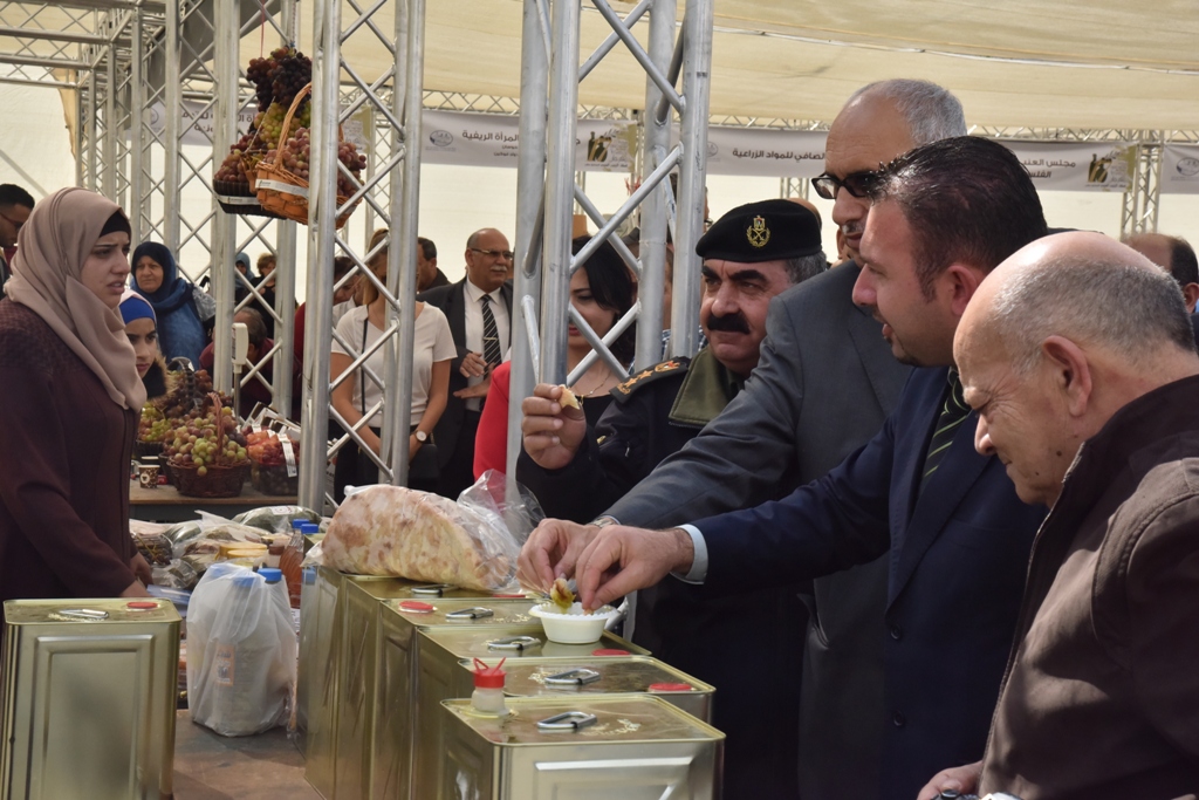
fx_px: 2332
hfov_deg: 28.8
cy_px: 400
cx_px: 600
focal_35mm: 70
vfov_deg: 19.5
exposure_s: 1/1000
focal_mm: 70
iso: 1600
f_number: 16
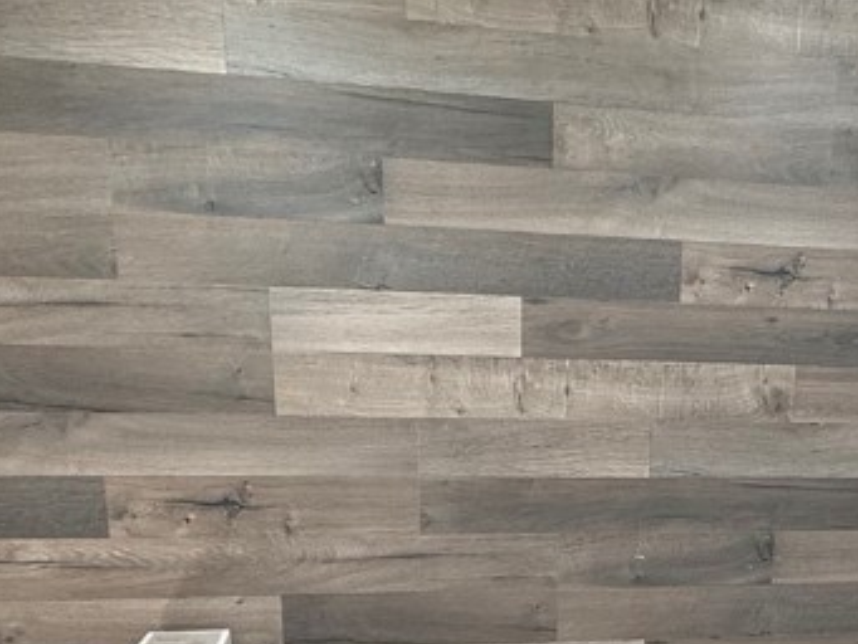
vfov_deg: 30.5
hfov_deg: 44.3
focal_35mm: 42
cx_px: 549
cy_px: 719
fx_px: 1041
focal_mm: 2.22
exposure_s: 1/120
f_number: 2.2
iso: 80
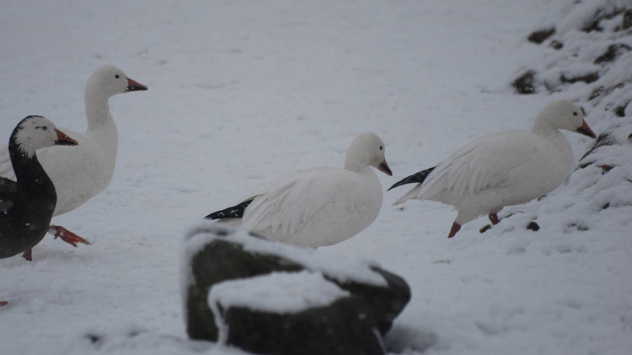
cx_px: 269
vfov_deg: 2.2
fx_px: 9233
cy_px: 164
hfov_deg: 3.9
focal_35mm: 551
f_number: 5.6
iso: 200
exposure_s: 1/800
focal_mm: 300
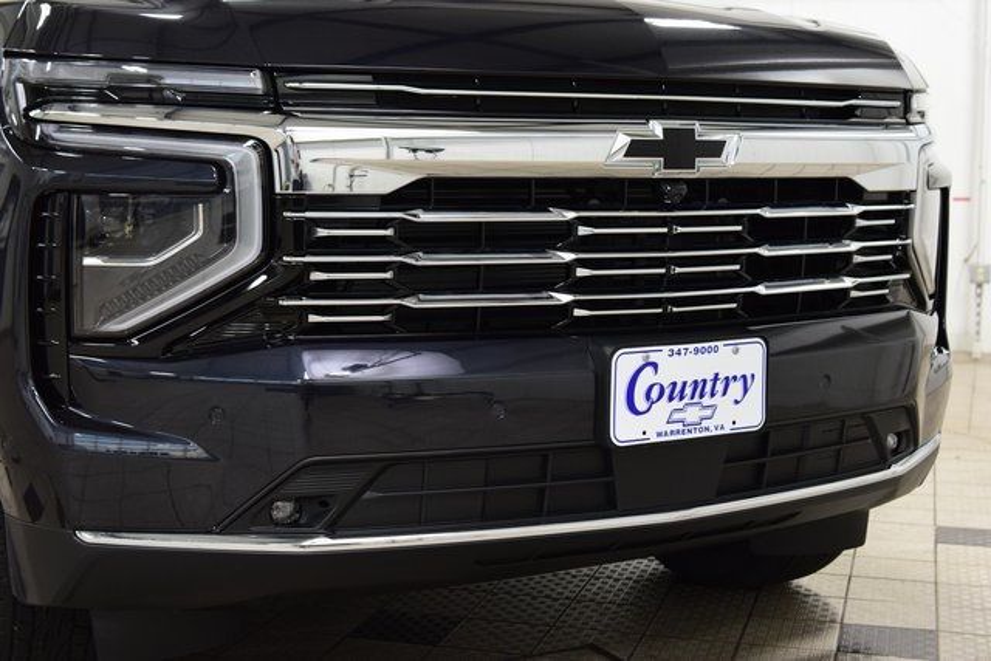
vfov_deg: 25.1
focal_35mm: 54
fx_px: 1487
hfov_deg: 36.9
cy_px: 330
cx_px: 496
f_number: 4.5
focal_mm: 36
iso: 1600
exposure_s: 1/60
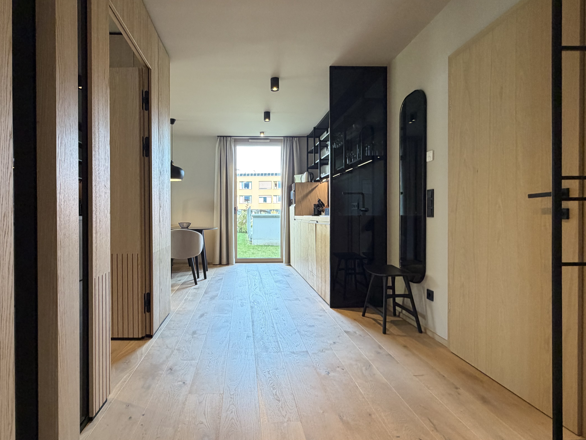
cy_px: 216
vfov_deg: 68.7
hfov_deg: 84.2
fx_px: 322
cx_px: 252
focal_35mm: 19
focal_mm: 2.22
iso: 200
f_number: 2.2
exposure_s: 1/50
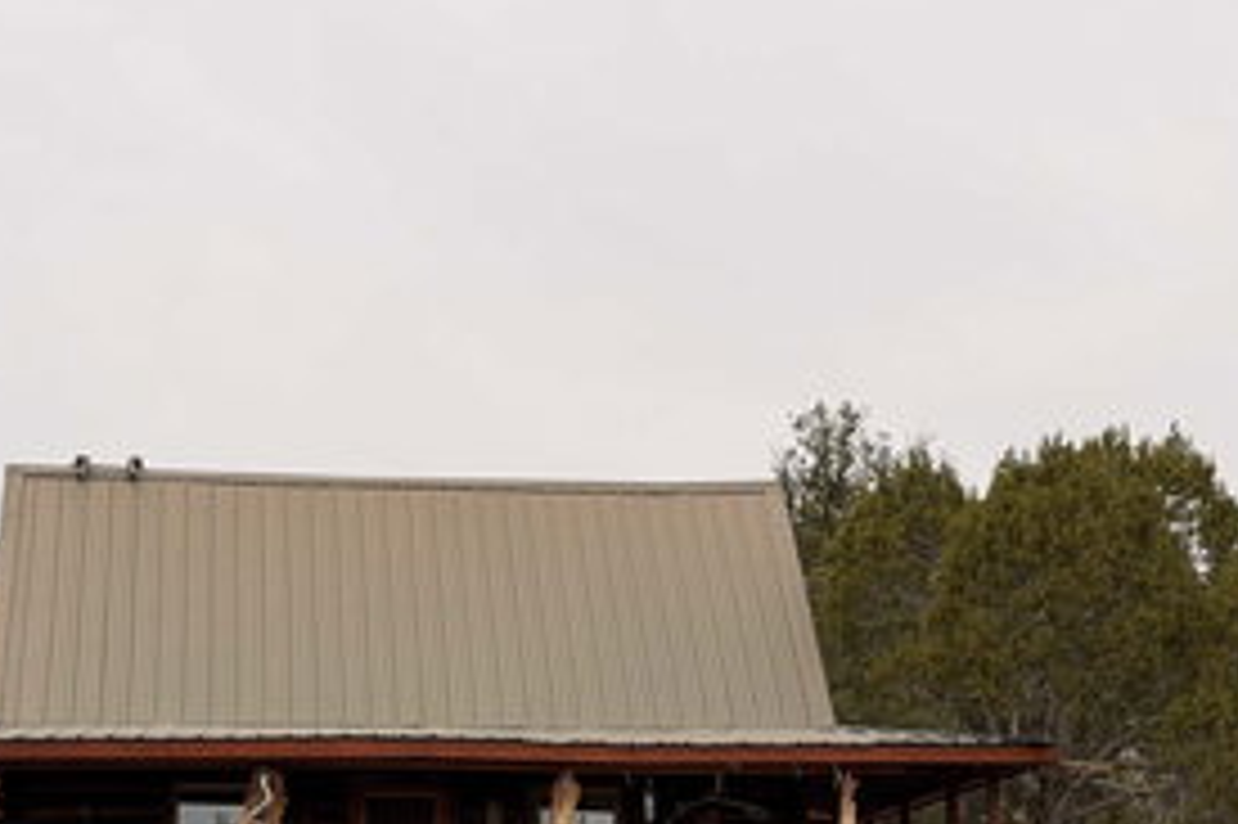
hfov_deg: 21.9
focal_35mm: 93
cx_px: 797
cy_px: 693
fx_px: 3196
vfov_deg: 14.6
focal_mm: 6.76
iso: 64
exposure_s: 1/6024
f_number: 1.78
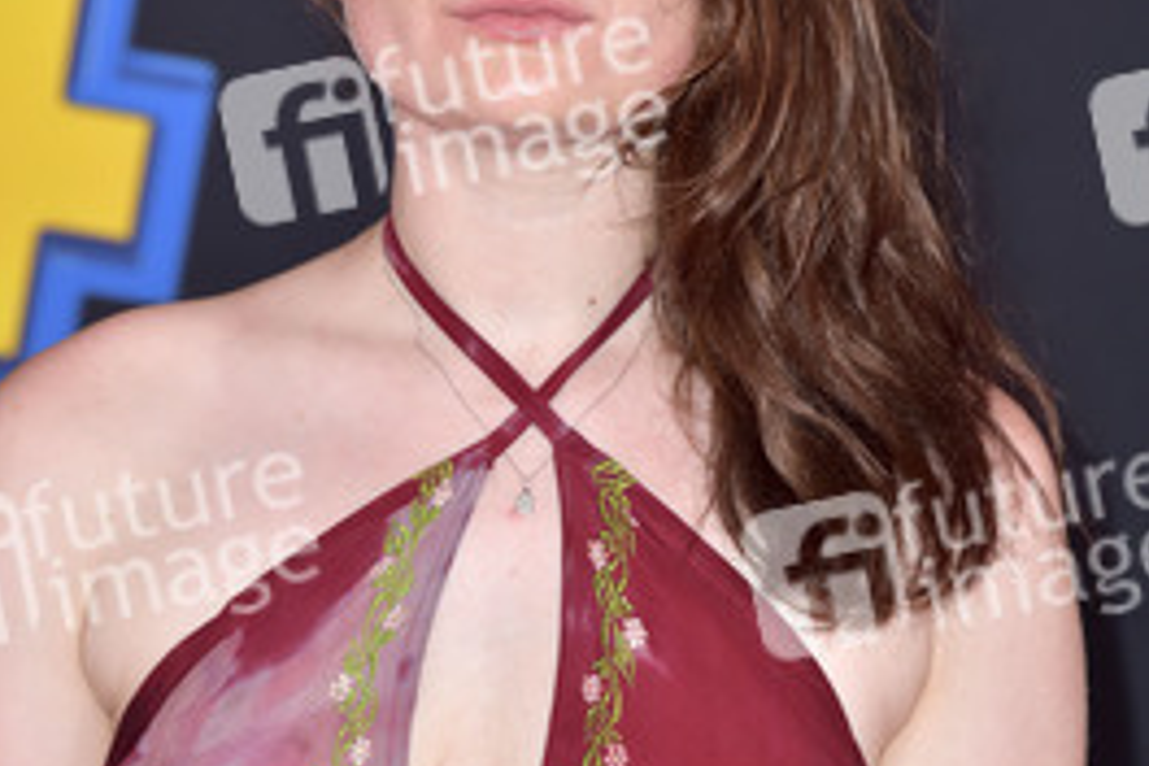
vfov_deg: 4.3
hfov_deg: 6.5
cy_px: 339
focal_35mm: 318
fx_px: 10149
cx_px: 572
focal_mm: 210
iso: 500
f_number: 7.1
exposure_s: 1/250
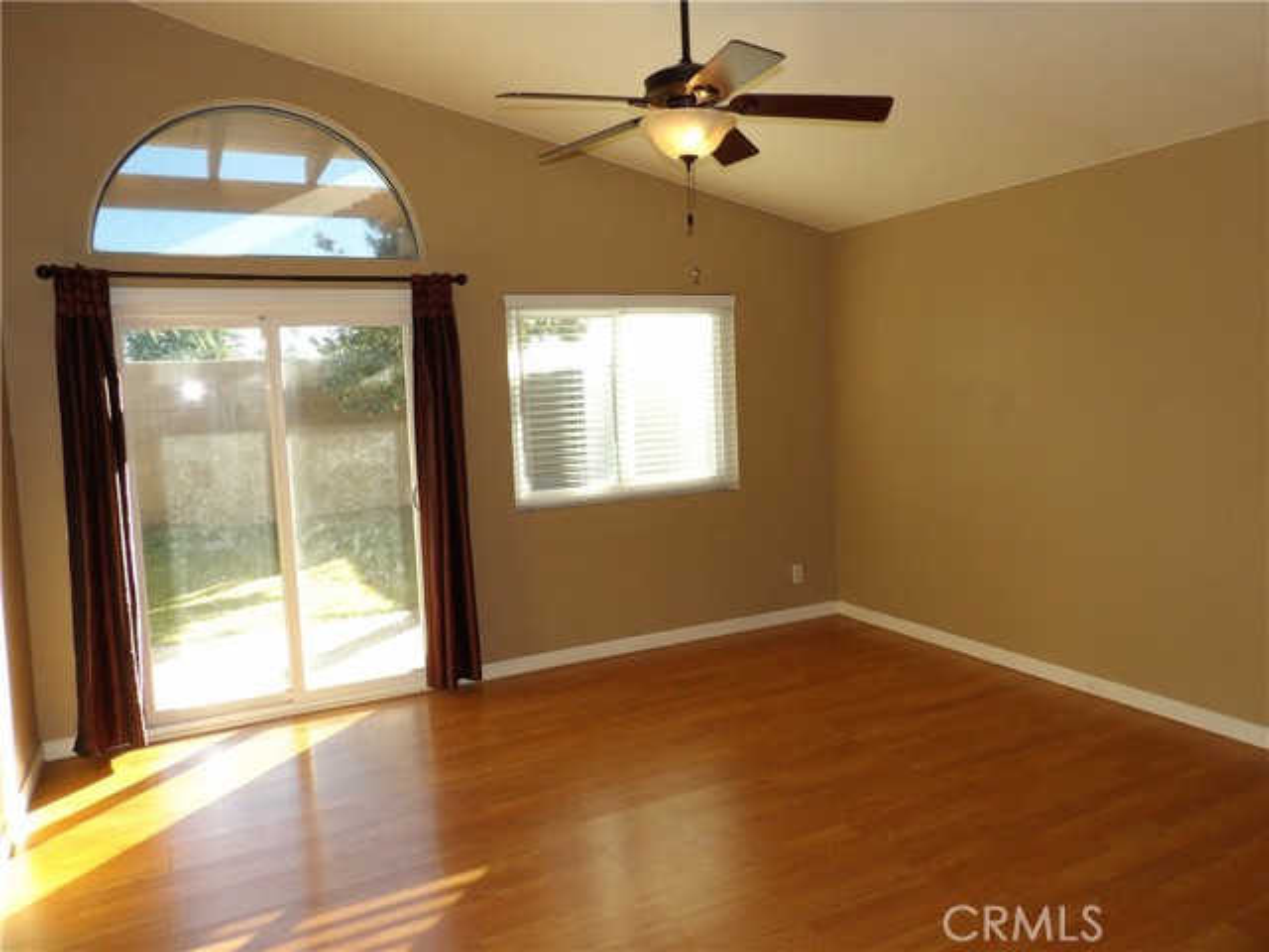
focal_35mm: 24
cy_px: 476
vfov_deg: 56.8
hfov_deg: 71.6
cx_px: 634
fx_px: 880
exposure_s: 1/155
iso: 200
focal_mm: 4.3
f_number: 3.2
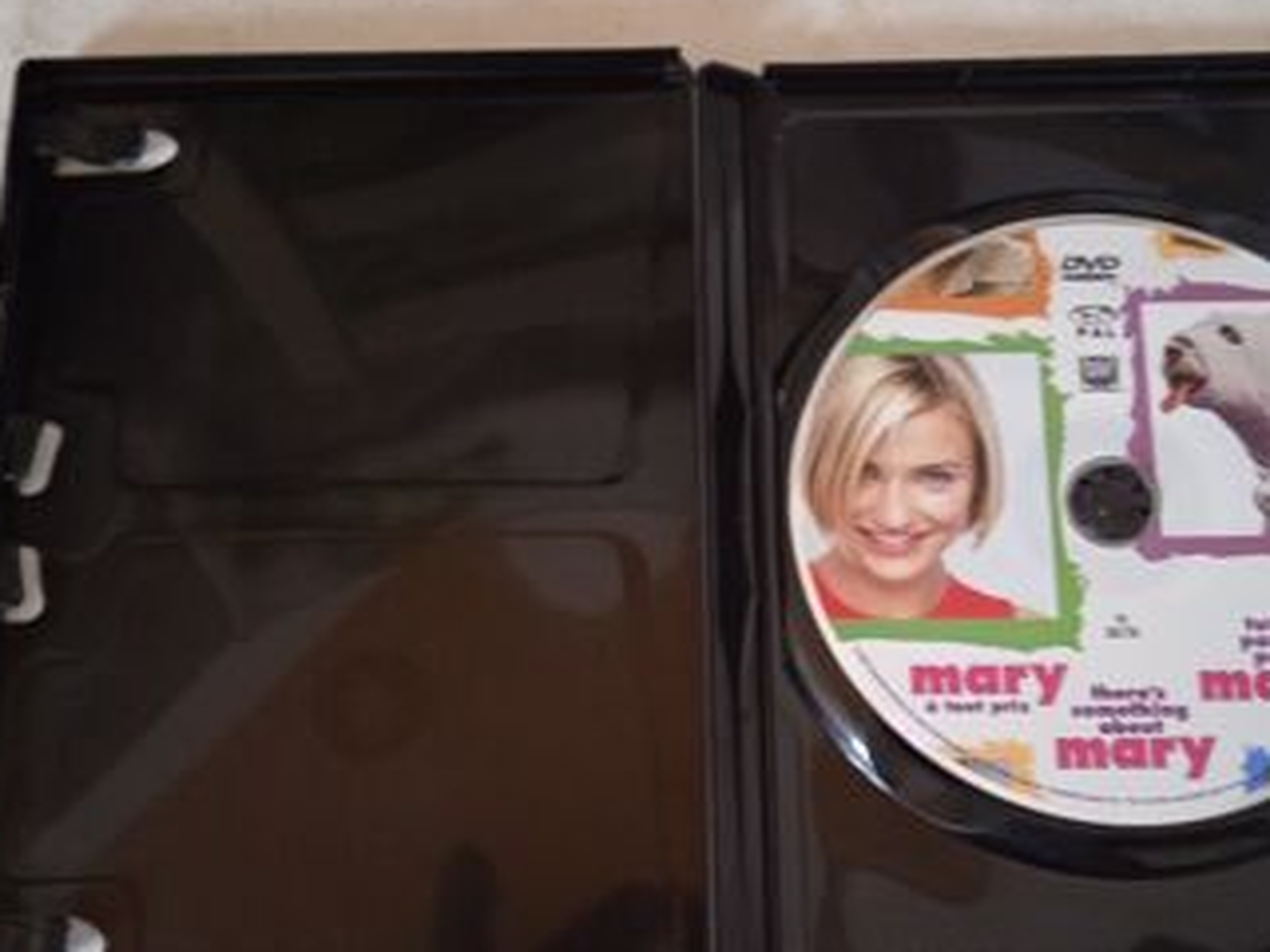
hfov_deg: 44.7
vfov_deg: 34.3
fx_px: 1541
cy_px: 563
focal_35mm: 42
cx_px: 718
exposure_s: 1/14.3
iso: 1100
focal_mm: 3.43
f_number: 2.2
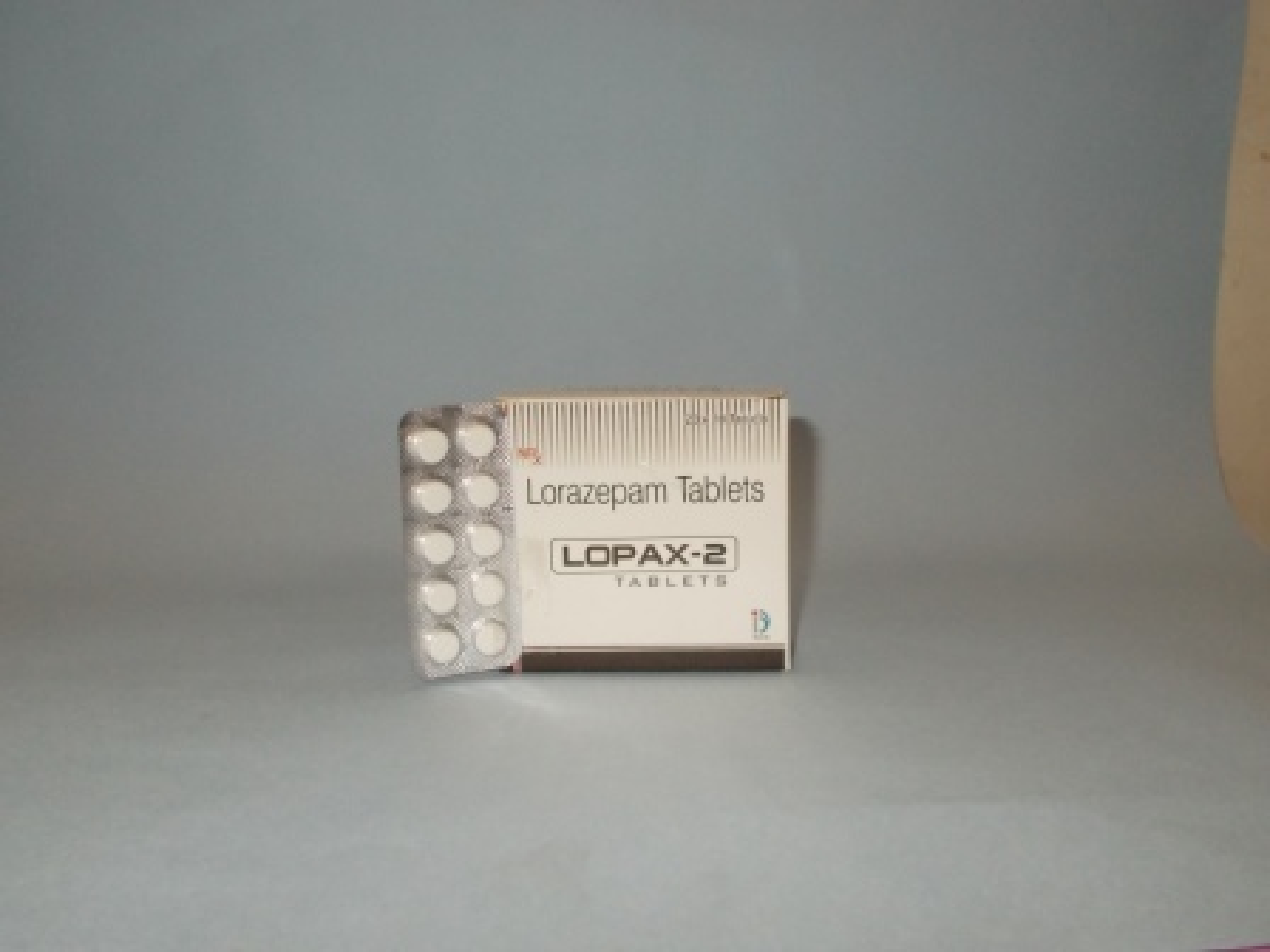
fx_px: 1247
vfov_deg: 41.8
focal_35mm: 34
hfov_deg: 54.0
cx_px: 635
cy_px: 476
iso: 200
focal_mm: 6
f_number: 3.6
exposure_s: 1/25
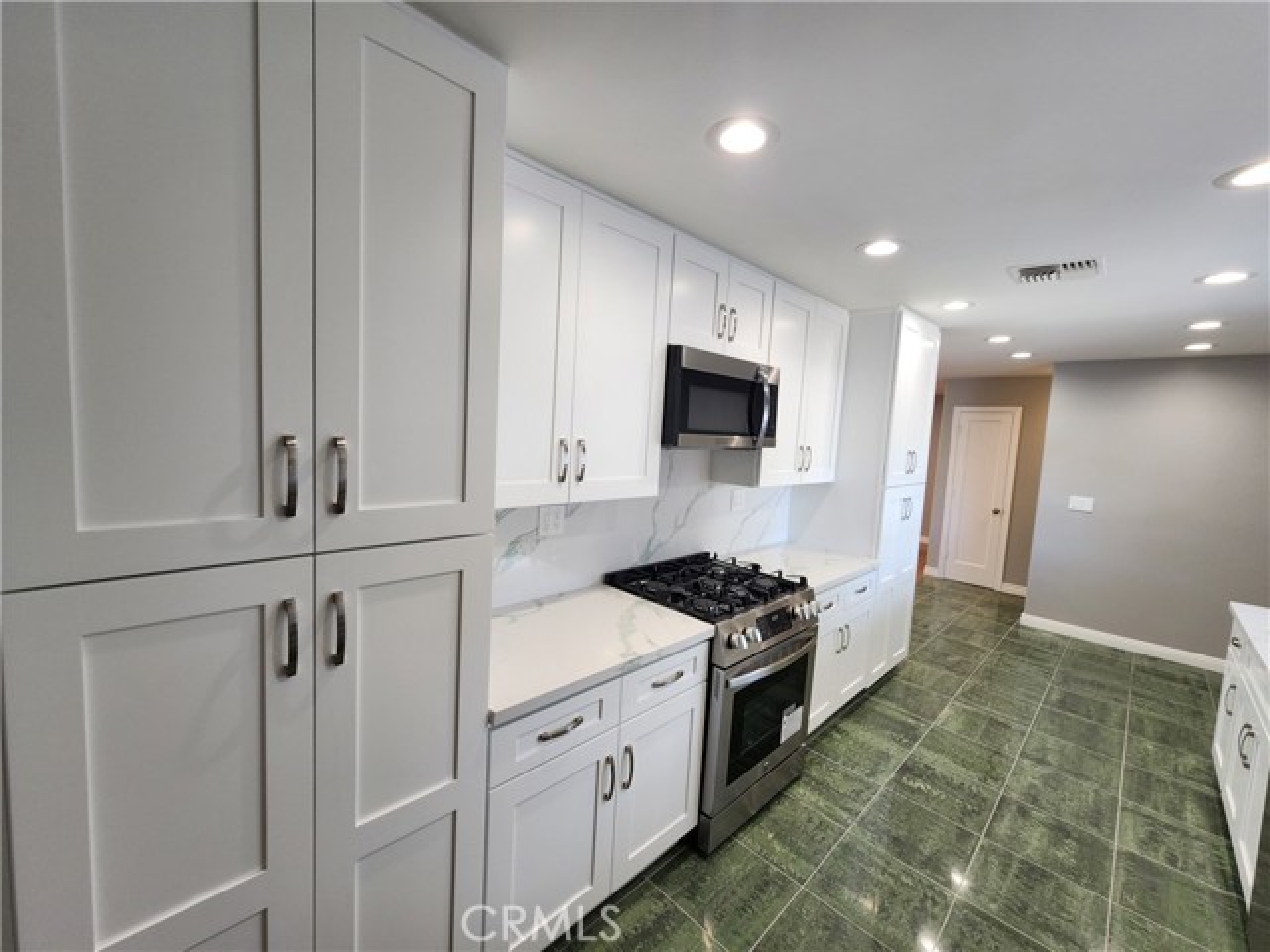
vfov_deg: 89.9
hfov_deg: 106.2
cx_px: 635
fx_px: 477
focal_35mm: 13
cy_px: 476
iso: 100
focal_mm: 2.2
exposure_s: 1/60
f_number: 2.2
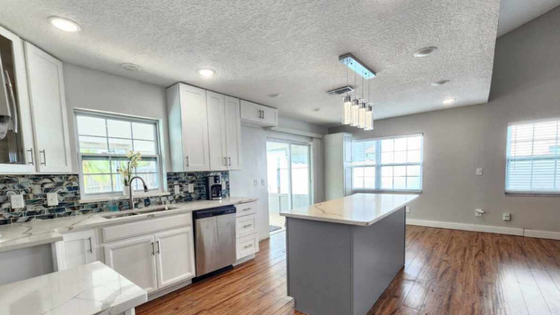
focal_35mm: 15
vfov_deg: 69.8
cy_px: 190
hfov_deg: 102.9
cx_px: 269
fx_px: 223
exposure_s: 1/60
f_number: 2.2
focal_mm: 2.2
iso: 160
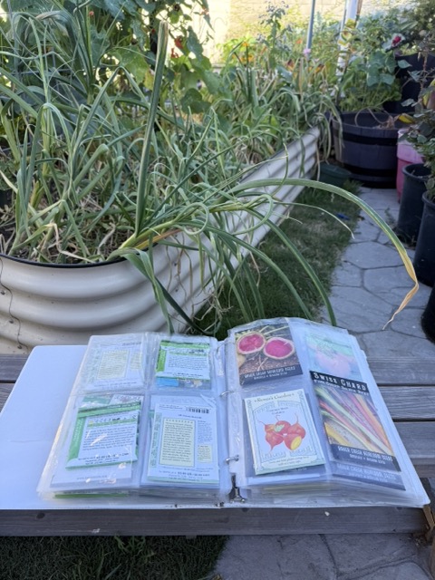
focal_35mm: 24
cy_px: 290
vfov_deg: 71.6
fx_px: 402
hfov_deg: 56.8
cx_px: 218
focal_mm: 6.76
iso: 80
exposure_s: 1/589
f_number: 1.78
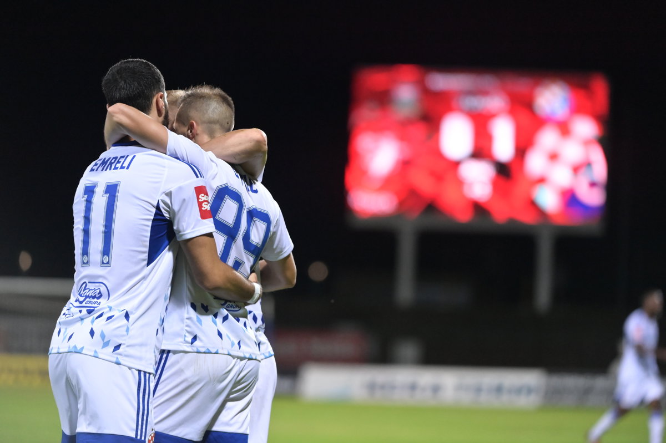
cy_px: 222
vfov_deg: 5.7
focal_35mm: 240
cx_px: 333
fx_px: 4438
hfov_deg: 8.6
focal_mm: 240
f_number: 4
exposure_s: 1/2500
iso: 8000
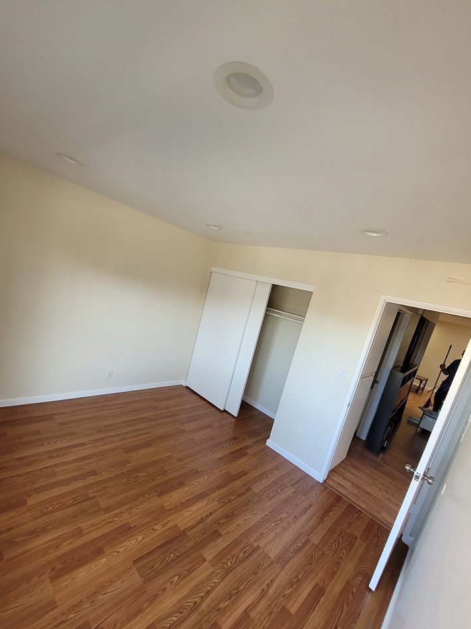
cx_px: 224
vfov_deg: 101.9
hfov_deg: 85.6
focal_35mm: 14
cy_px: 335
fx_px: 254
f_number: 2.2
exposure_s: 1/60
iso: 160
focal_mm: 1.74
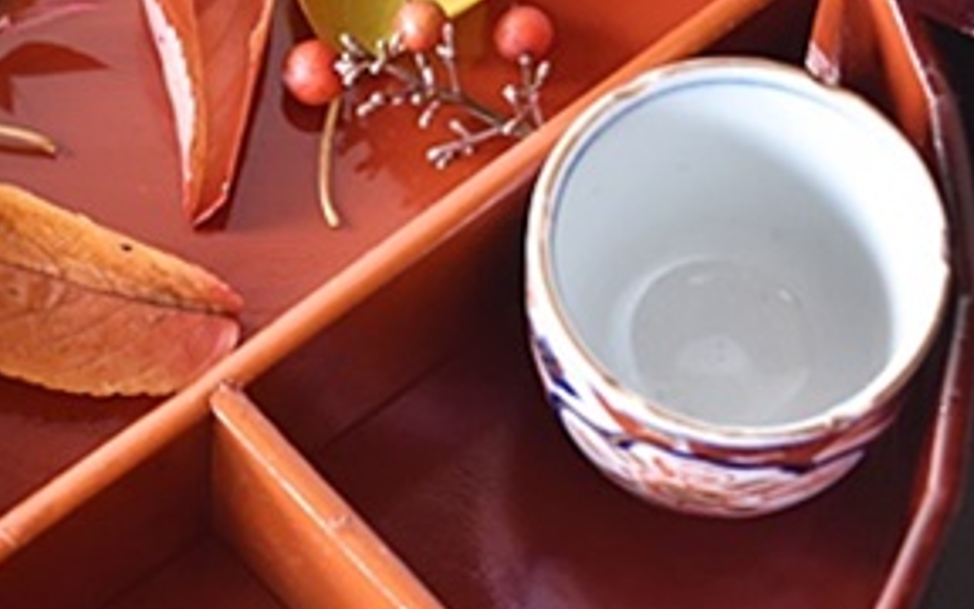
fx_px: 6196
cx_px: -27
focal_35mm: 233
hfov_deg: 8.9
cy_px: 316
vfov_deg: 5.6
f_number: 5.6
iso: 800
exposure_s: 1/2.5
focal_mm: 55
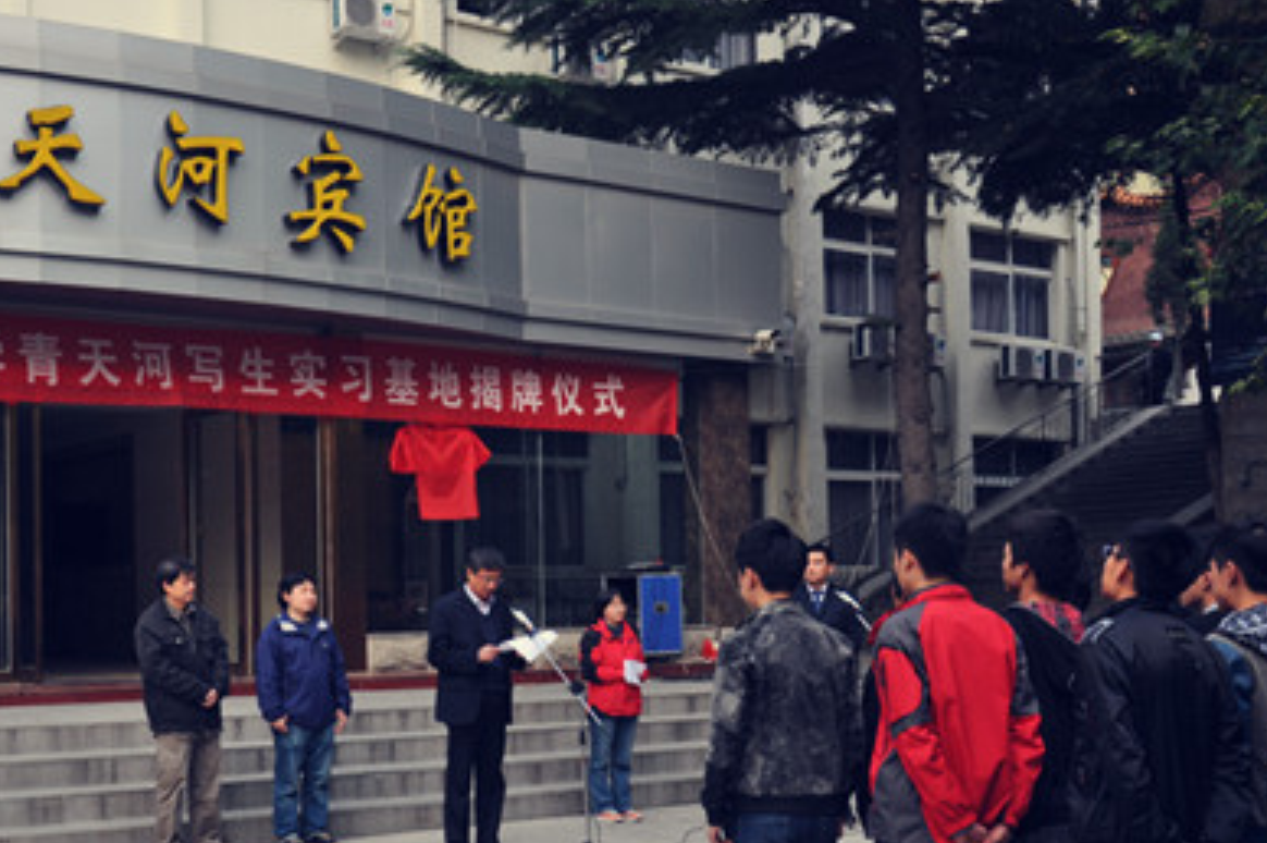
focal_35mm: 51
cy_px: 560
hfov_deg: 38.4
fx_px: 1793
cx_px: 411
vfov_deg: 26.3
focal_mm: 24
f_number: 3.8
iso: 200
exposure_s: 1/100
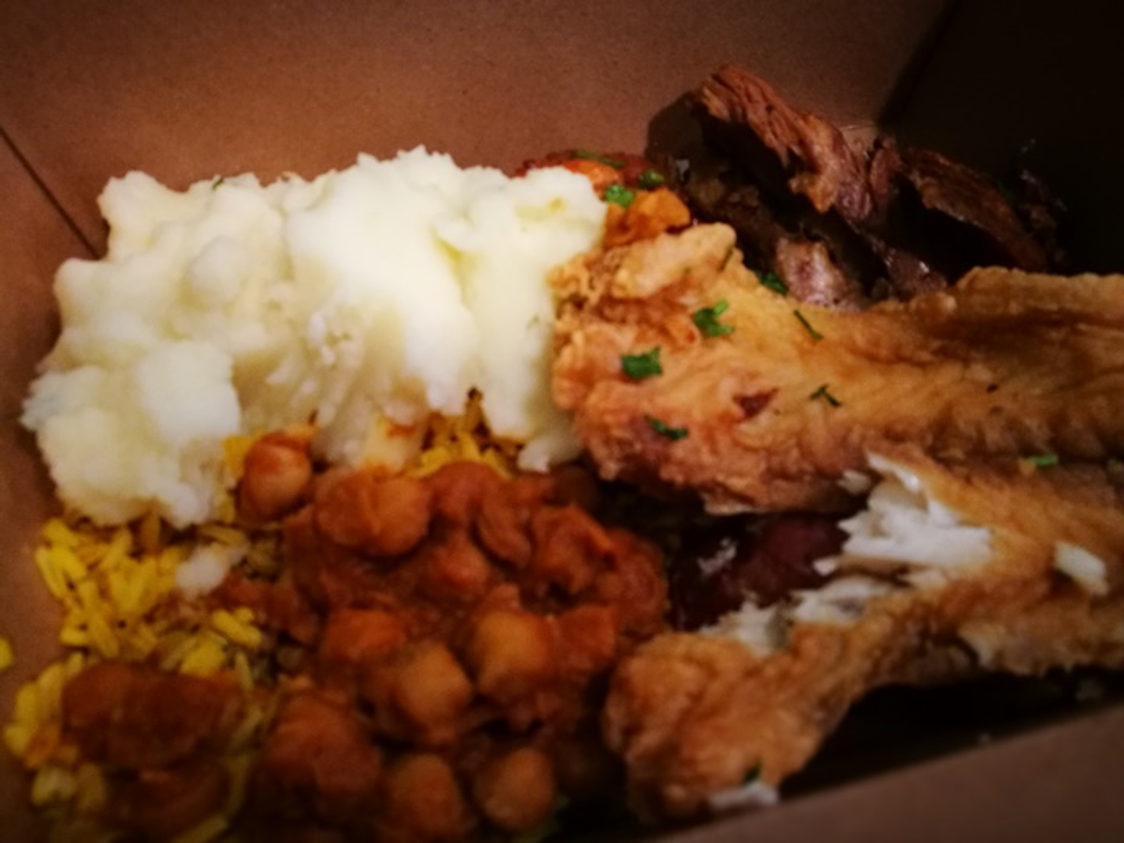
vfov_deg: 51.4
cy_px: 422
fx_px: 877
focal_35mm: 27
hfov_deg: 65.3
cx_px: 562
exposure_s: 1/24
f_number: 4
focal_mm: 4.5
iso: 500
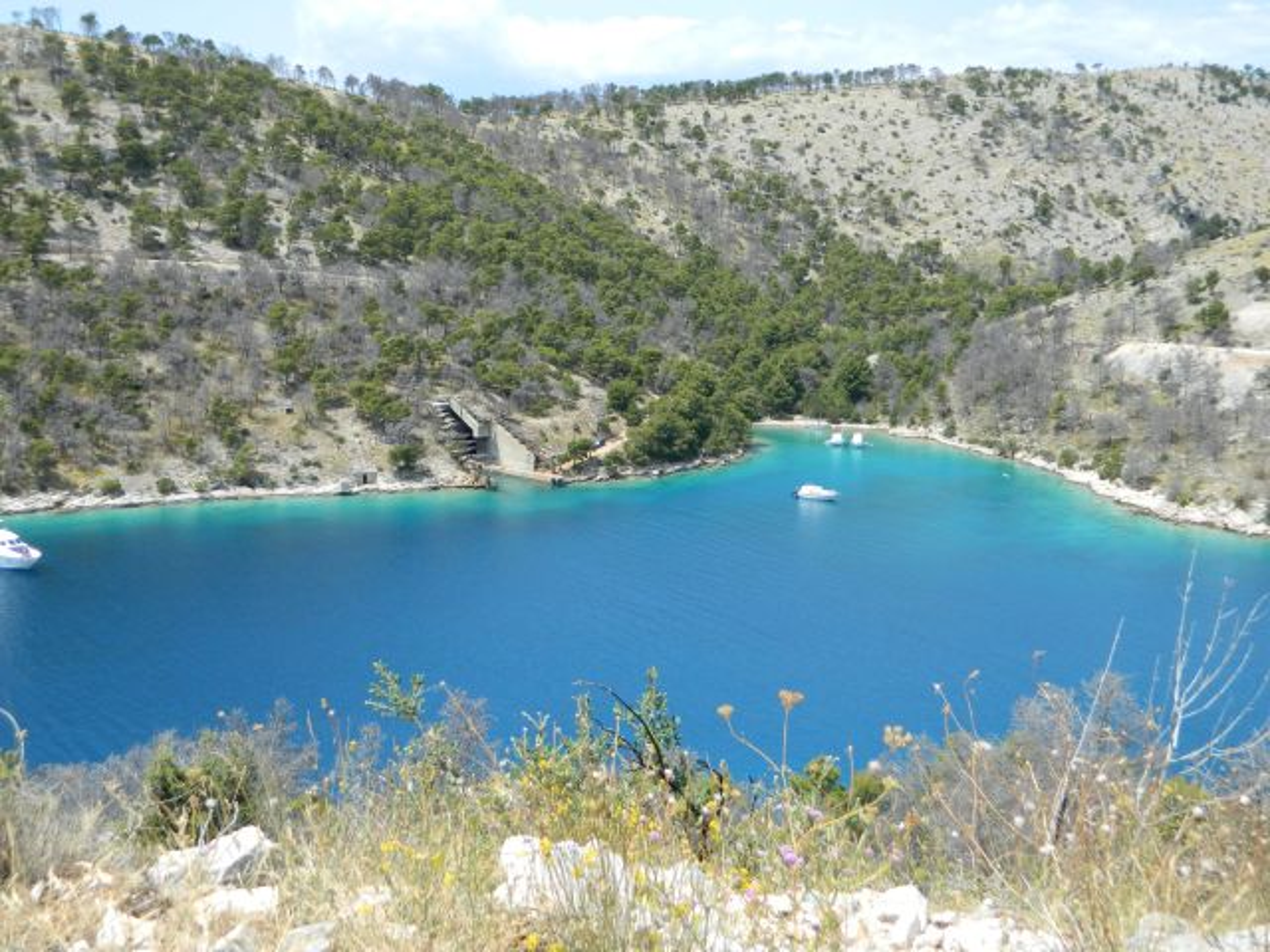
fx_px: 1504
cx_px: 635
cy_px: 476
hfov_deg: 45.8
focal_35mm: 41
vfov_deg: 35.1
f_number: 3.5
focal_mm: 7.3
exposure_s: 1/500
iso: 80
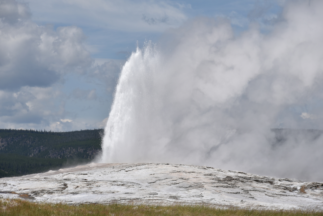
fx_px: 1615
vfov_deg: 7.6
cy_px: 108
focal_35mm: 180
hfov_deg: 11.4
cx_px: 162
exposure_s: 1/400
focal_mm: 180
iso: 100
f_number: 10
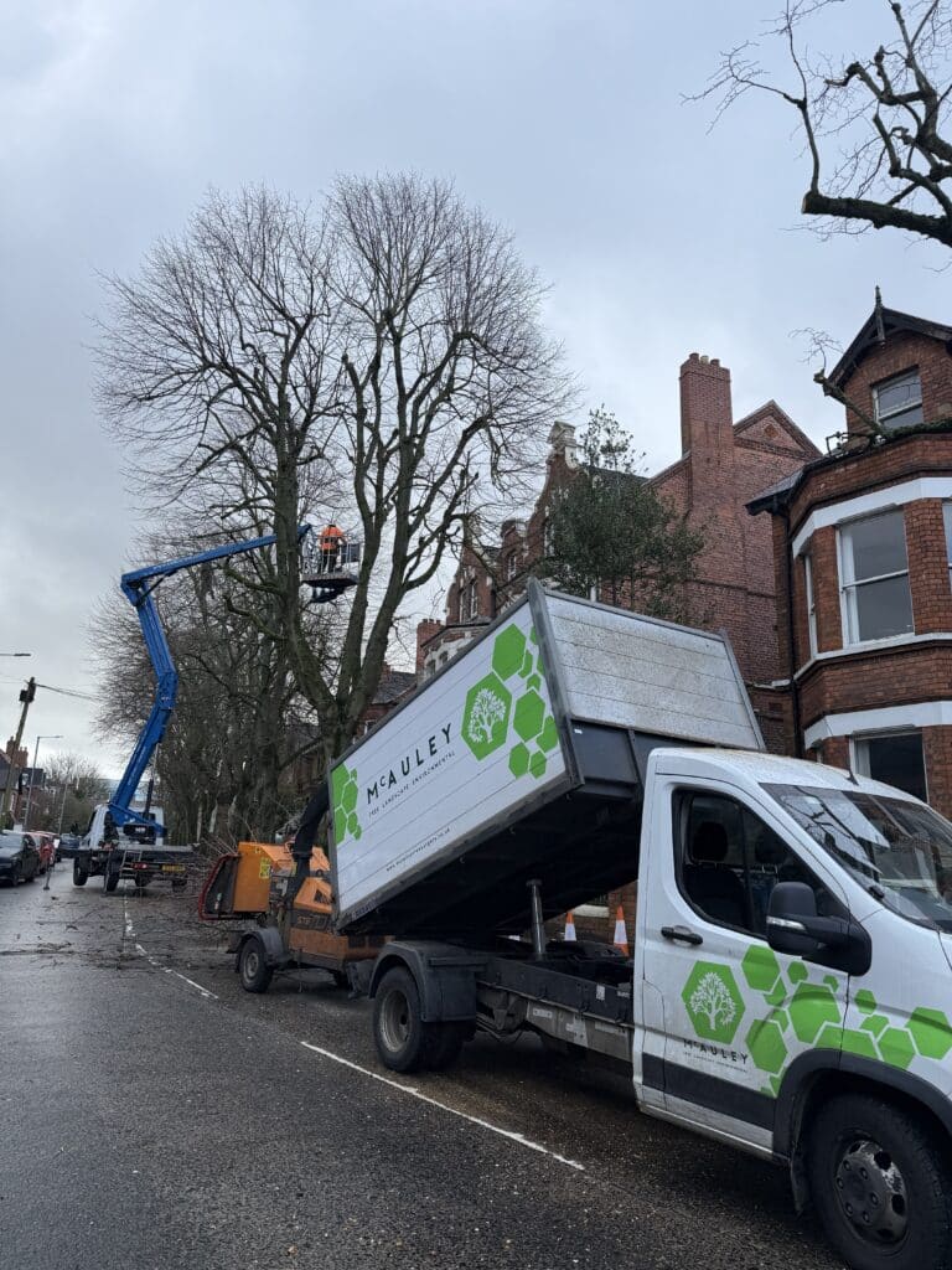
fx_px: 880
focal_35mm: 24
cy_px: 635
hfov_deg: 56.8
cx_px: 476
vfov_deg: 71.6
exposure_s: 1/1337
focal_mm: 6.76
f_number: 1.78
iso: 80
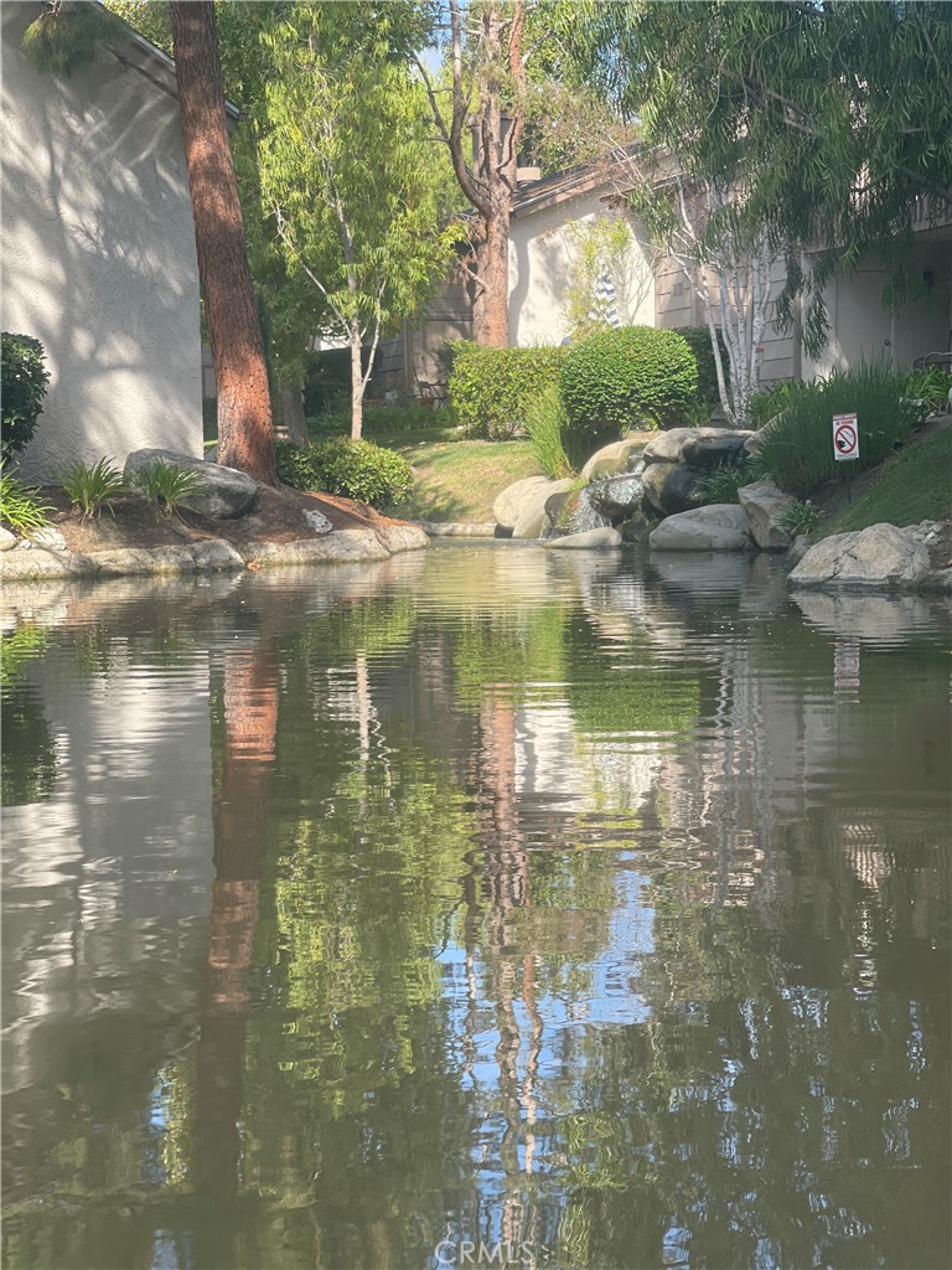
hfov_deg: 22.9
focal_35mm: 64
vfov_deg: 30.3
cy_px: 635
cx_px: 476
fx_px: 2347
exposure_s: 1/392
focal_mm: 7.5
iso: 32
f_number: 2.2
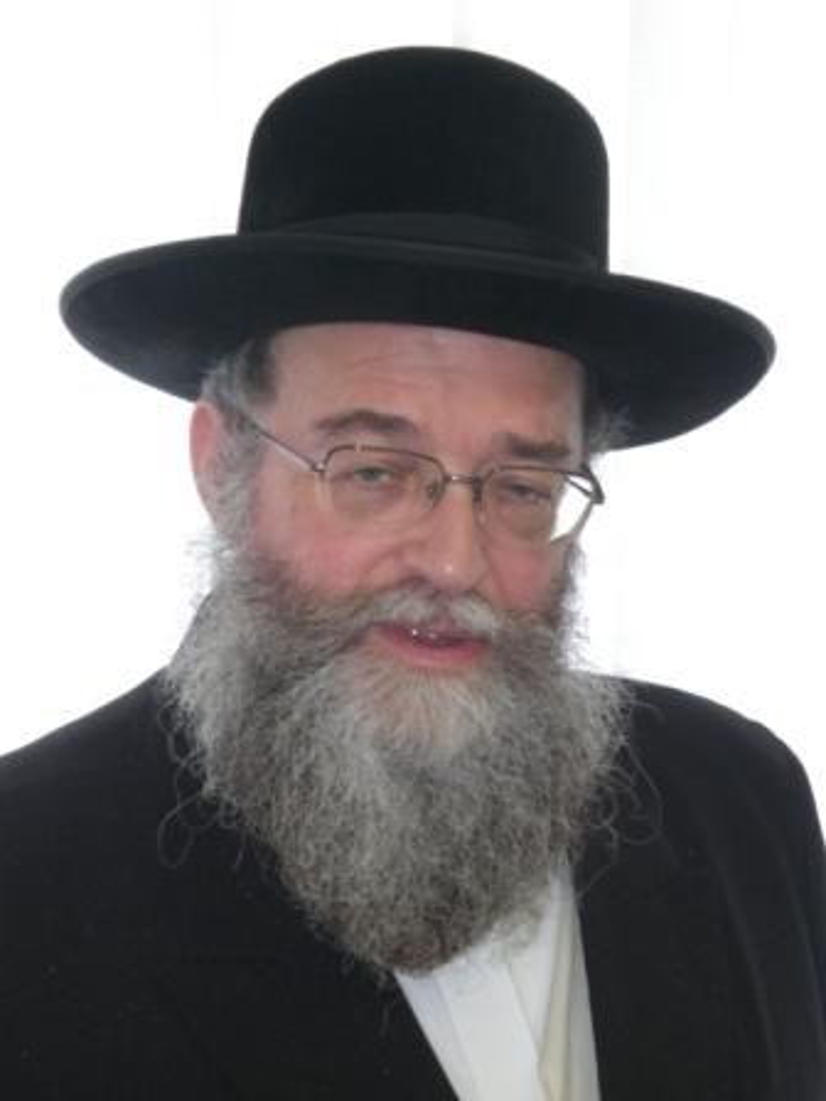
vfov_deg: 19.6
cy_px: 550
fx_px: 3182
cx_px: 413
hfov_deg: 14.8
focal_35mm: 100
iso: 200
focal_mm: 16.51
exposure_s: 1/60
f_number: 5.4
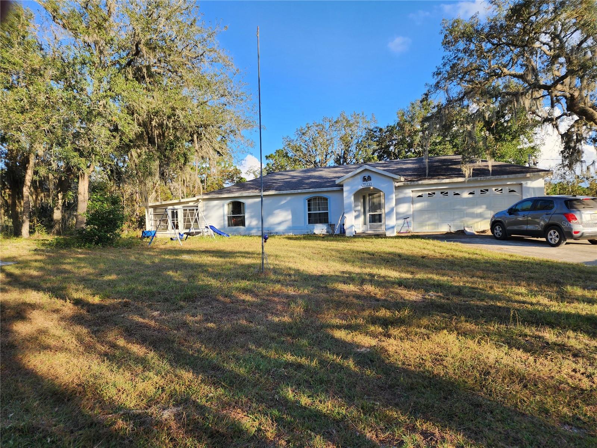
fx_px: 397
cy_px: 224
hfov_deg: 73.9
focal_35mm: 23
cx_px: 298
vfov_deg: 58.9
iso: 12
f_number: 1.8
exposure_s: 1/311
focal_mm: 6.4
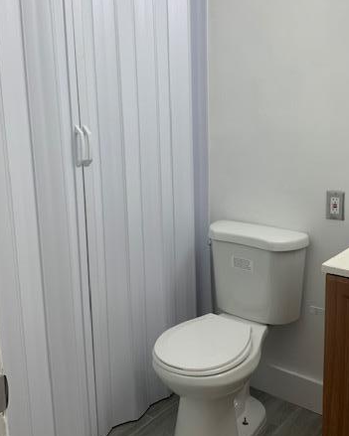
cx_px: 171
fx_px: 478
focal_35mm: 37
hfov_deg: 40.1
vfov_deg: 48.9
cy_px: 188
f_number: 1.8
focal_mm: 4.25
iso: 80
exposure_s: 1/120
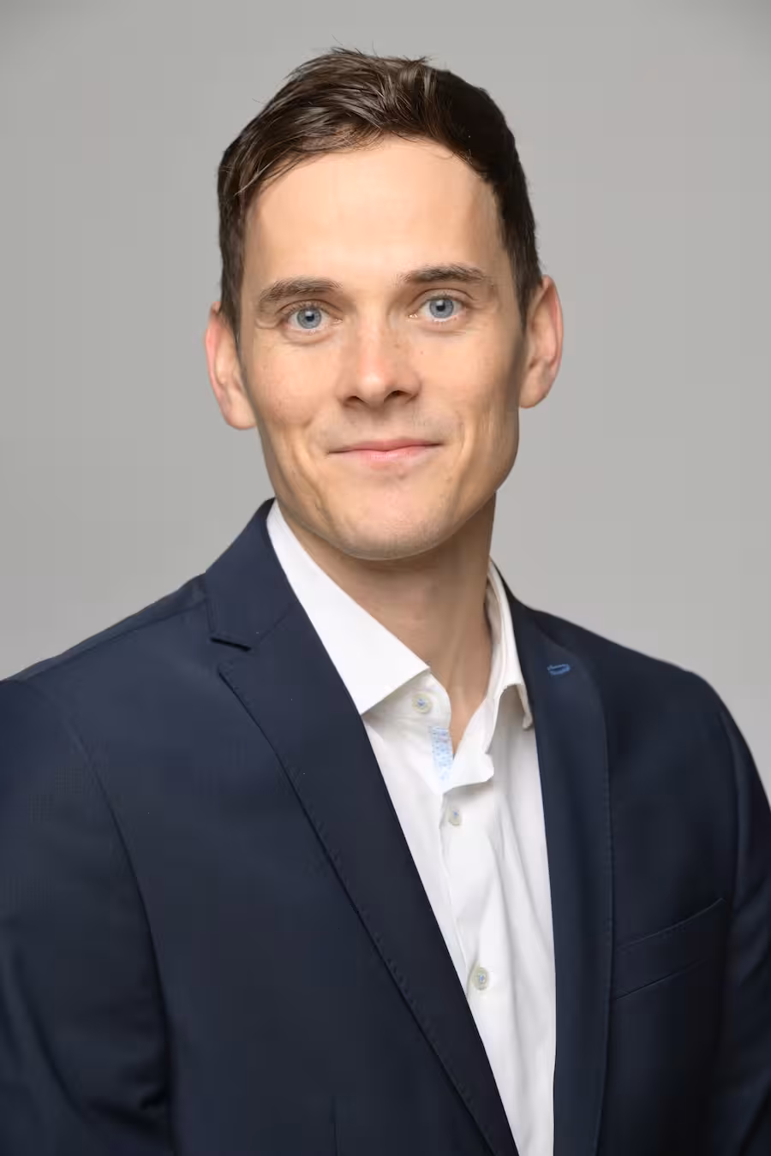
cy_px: 578
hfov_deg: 11.2
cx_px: 386
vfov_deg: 16.8
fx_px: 3919
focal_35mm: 122
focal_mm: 122
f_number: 8
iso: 125
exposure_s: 1/125
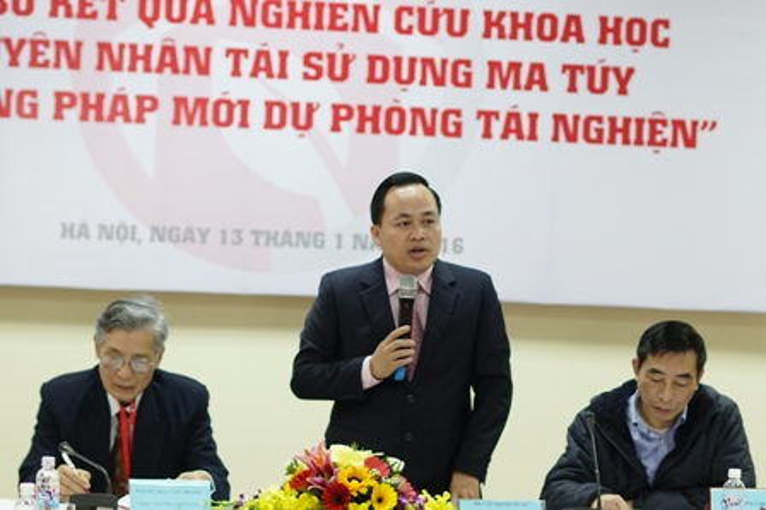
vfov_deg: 10.8
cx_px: 383
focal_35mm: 127
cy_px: 255
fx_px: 2700
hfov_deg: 16.1
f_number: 2
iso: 800
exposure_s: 1/160
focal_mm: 85
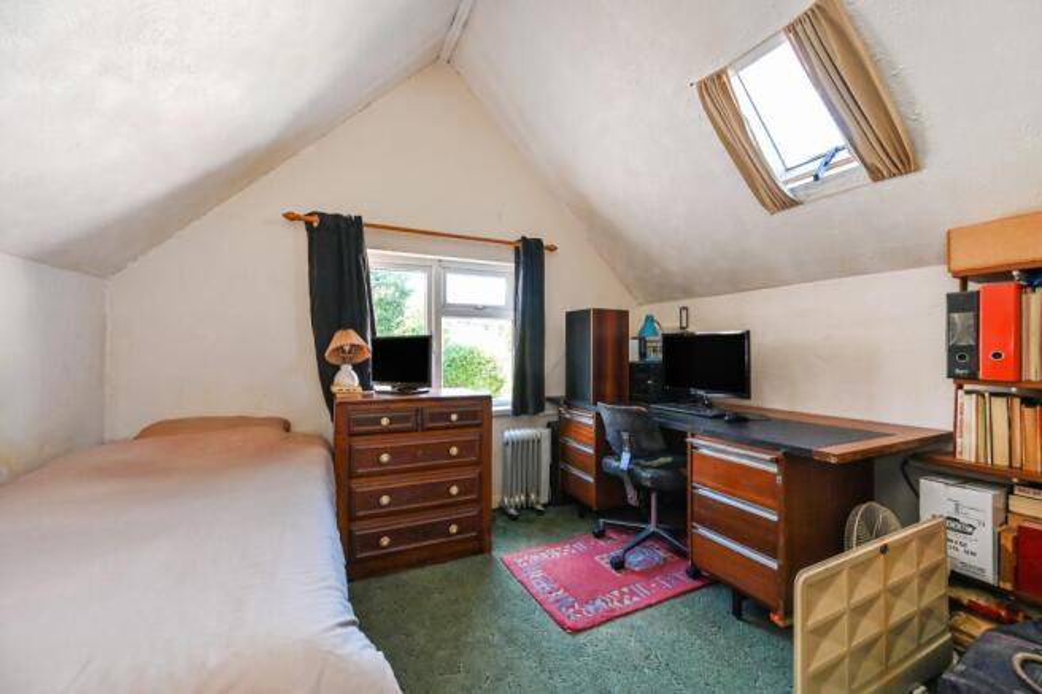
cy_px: 347
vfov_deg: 81.2
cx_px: 521
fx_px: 405
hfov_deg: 104.3
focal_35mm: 14
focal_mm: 14
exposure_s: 1/25
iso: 400
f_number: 7.1
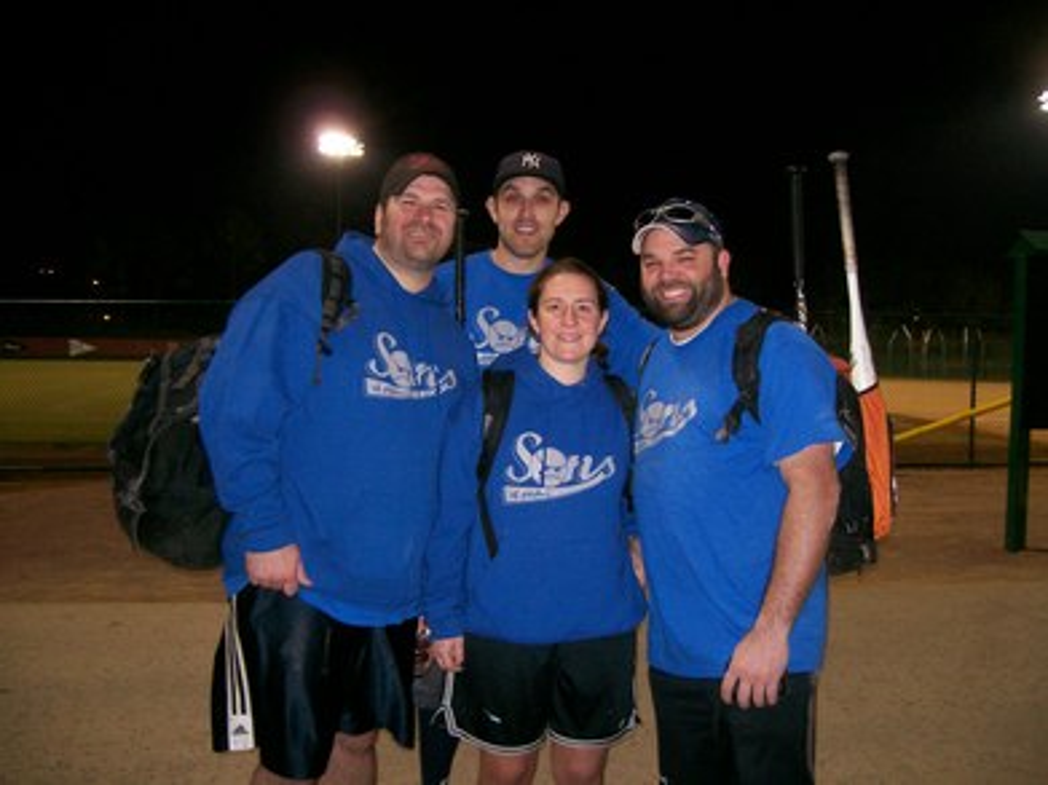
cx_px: 524
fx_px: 1059
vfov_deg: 40.7
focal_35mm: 35
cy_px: 392
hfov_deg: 52.6
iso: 200
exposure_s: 1/64
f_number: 2.8
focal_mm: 5.8
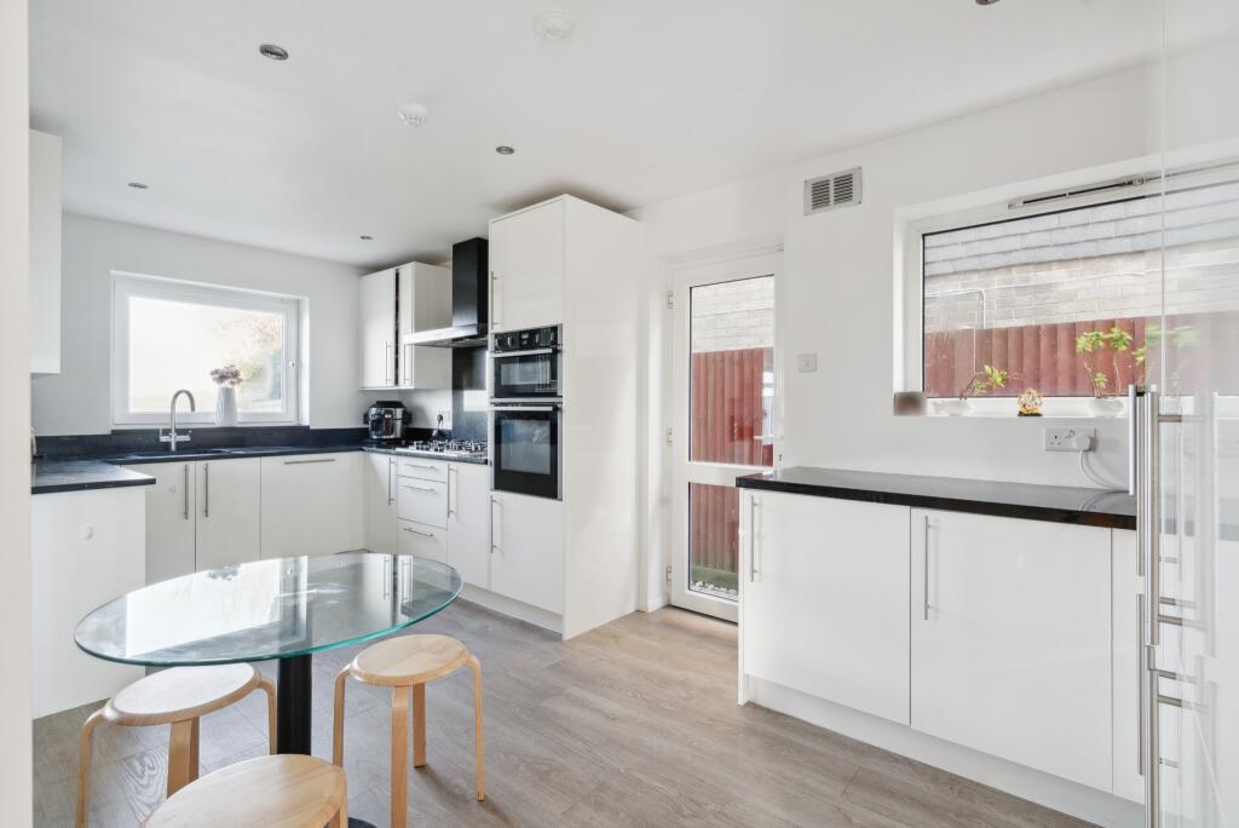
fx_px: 551
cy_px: 414
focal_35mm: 16
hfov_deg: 96.7
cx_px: 620
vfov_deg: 73.8
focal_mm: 16
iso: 640
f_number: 10
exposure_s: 1/8
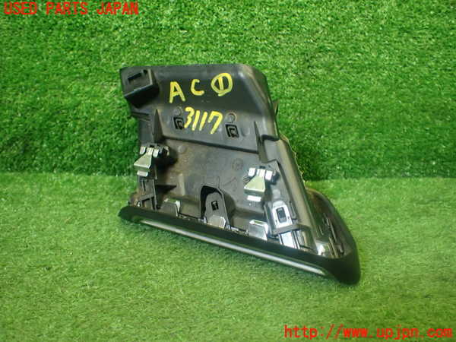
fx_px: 395
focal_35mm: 30
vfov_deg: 46.8
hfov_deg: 60.0
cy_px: 171
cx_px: 228
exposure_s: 1/125
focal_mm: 5.4
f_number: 2.3
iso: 500
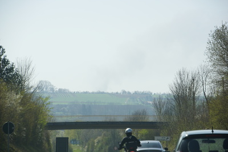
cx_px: 114
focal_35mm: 195
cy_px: 76
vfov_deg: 7.0
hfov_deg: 10.5
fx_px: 1235
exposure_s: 1/250
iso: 100
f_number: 8
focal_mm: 130
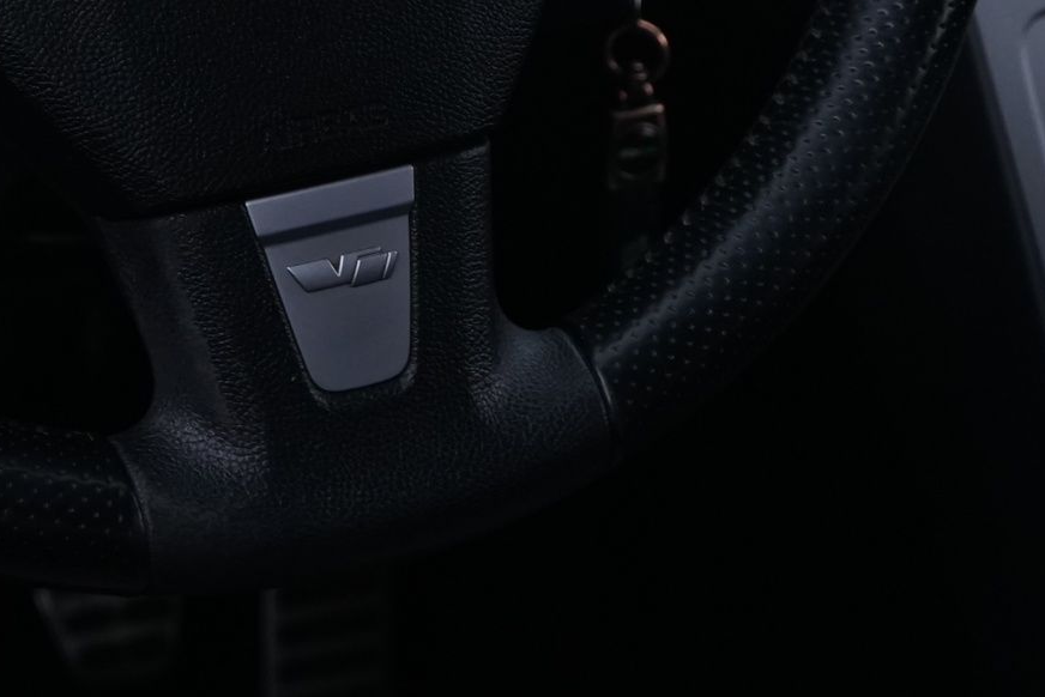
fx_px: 3746
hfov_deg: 15.9
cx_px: 467
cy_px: -286
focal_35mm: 129
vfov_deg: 10.3
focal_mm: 45
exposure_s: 1/8
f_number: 5.6
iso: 1000
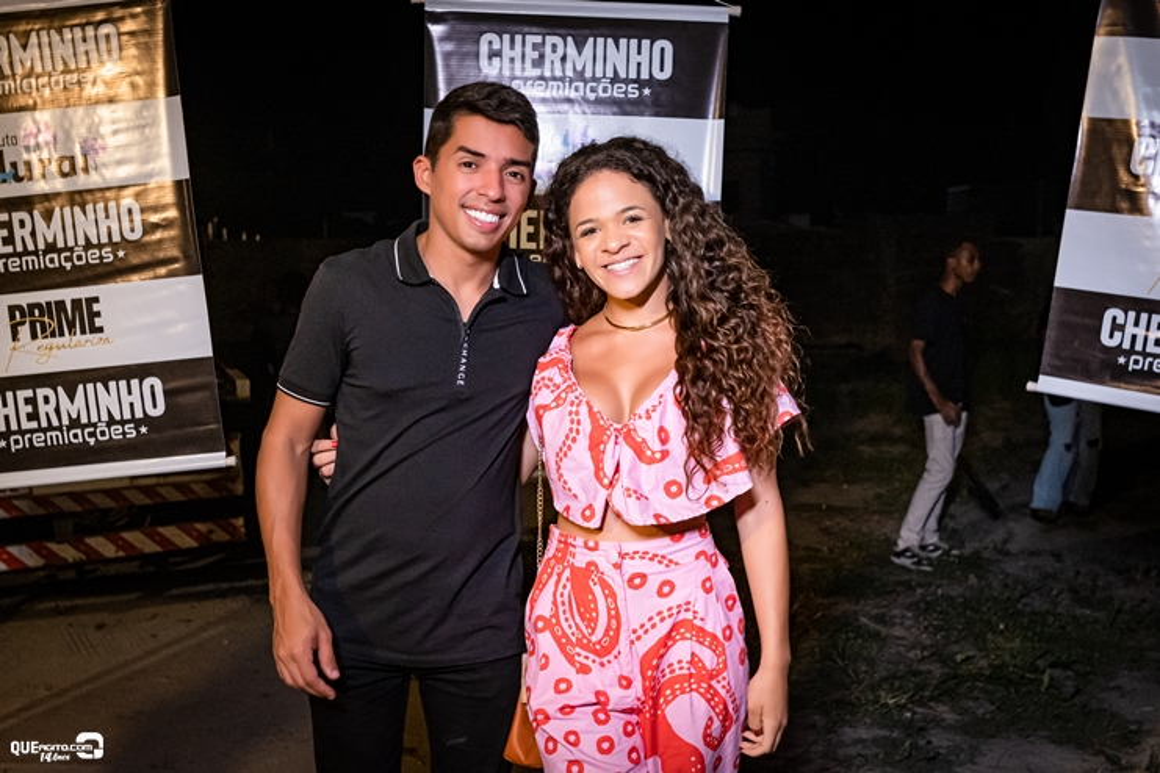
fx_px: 1160
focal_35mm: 36
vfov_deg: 36.9
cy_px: 386
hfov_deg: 53.1
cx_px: 580
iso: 2500
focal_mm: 24
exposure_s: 1/320
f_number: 2.8
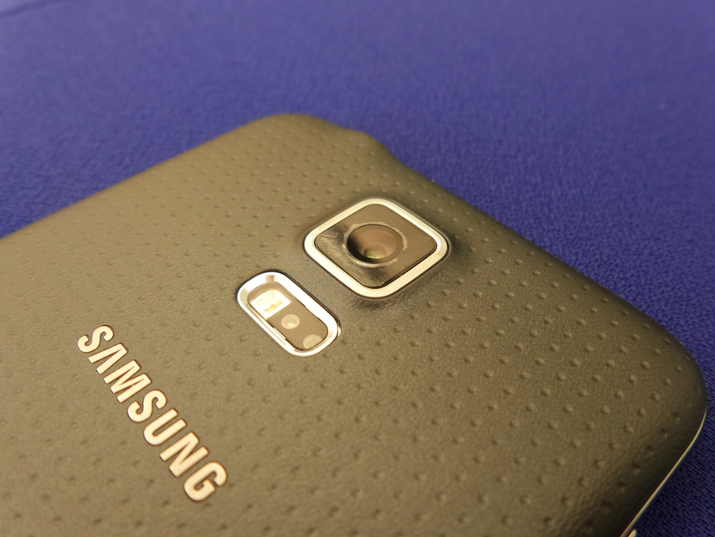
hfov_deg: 61.6
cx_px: 358
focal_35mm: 29
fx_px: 599
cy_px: 268
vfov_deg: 48.2
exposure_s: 1/30
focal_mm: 5.3
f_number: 3.4
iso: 200
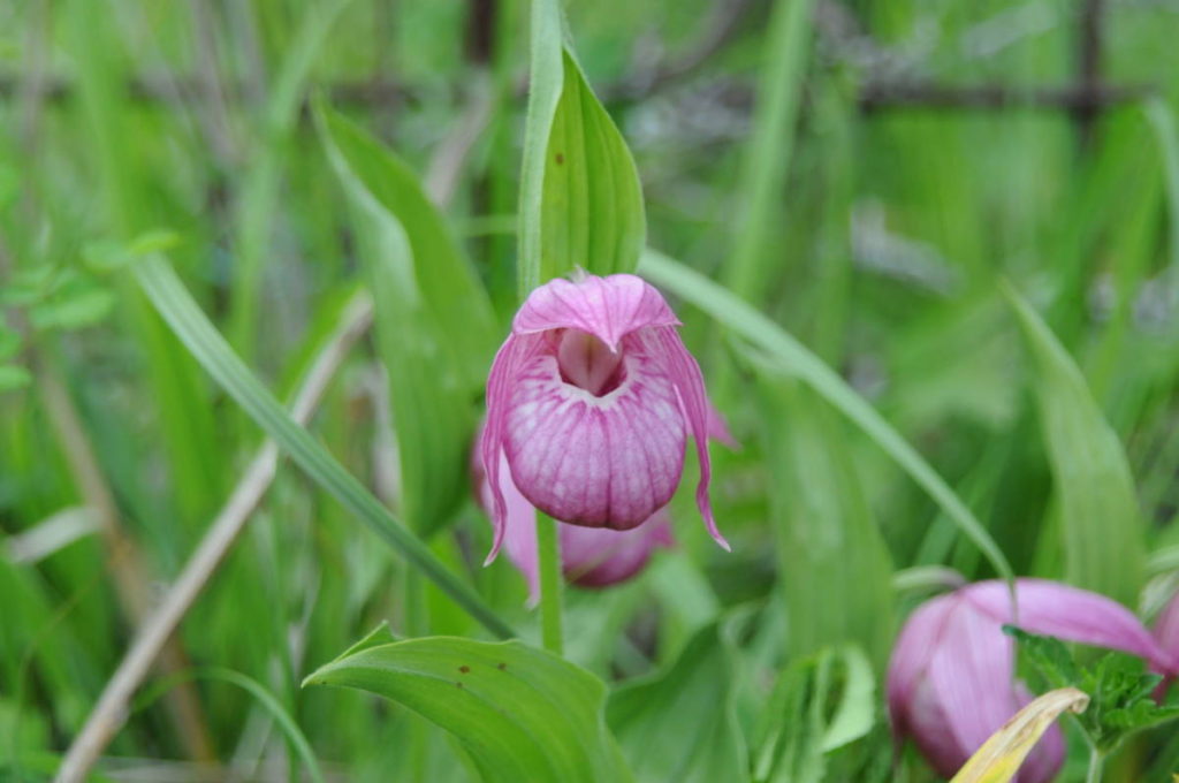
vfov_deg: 9.6
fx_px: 4661
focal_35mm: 142
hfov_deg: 14.4
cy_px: 392
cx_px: 590
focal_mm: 95
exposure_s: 1/800
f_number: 5.3
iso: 800
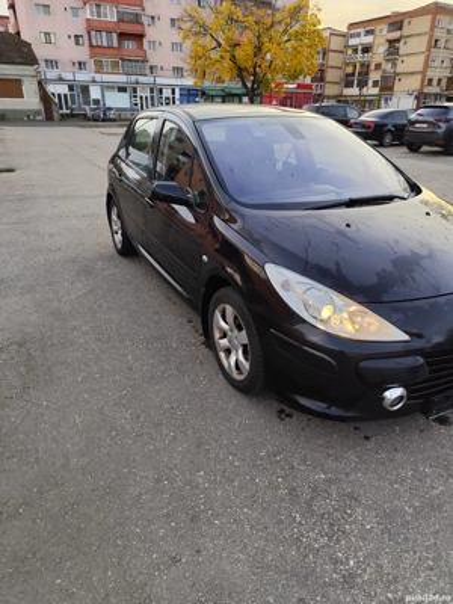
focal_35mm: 23
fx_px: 401
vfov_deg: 73.9
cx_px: 226
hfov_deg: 58.9
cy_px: 302
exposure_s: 1/119
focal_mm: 6.19
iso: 50
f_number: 1.65
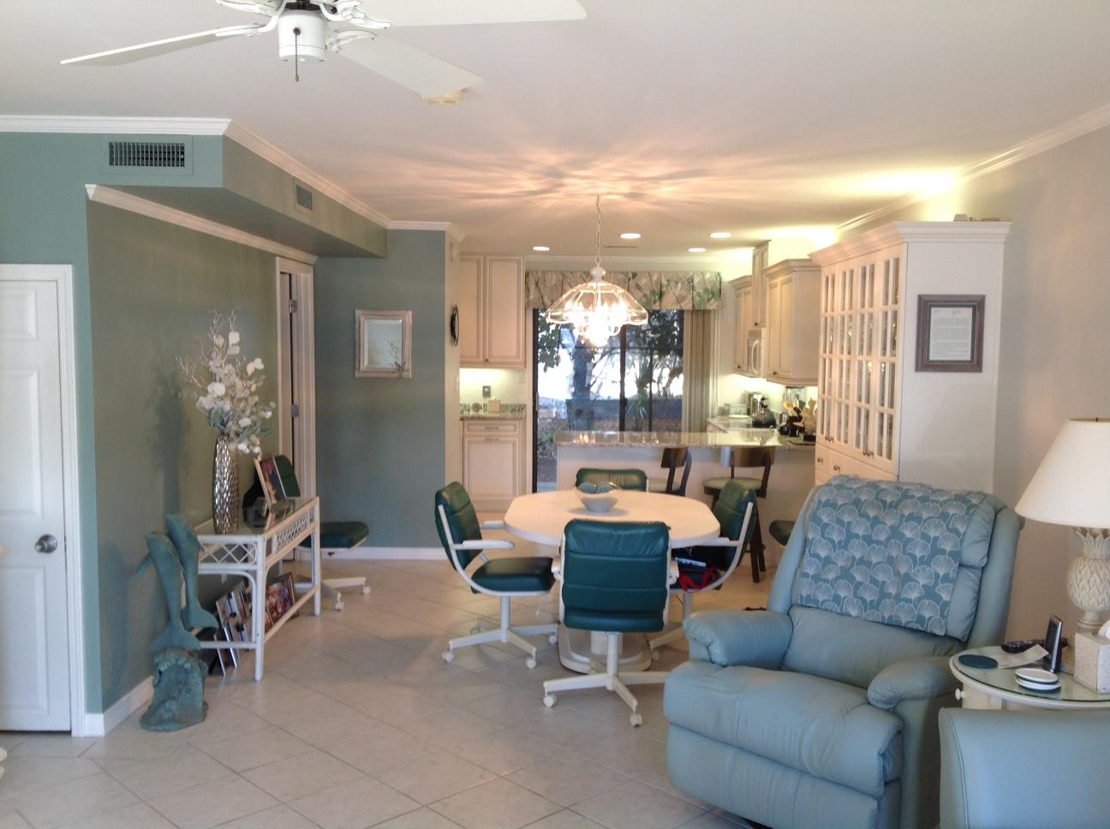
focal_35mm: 35
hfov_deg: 52.7
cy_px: 414
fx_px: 1121
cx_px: 555
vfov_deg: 40.6
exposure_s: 1/30
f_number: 2.4
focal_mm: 4.28
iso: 50
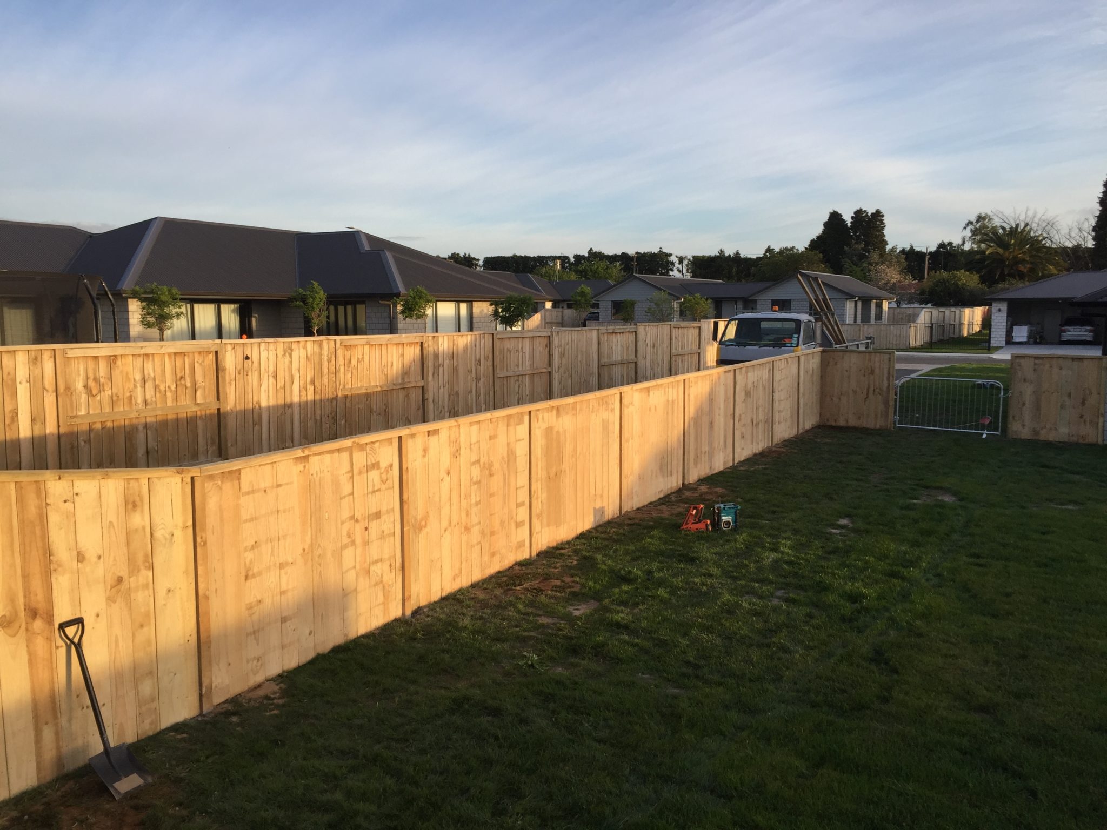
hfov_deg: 61.7
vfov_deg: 48.2
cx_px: 554
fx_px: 927
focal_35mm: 29
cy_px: 415
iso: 32
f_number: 2.2
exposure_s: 1/465
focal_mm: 4.15
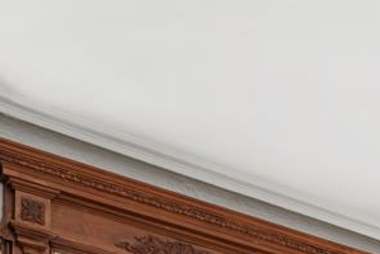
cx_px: 765
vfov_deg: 9.7
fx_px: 1152
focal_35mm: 109
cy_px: 763
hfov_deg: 15.1
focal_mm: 17
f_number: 8
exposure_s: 1/1.25
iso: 100
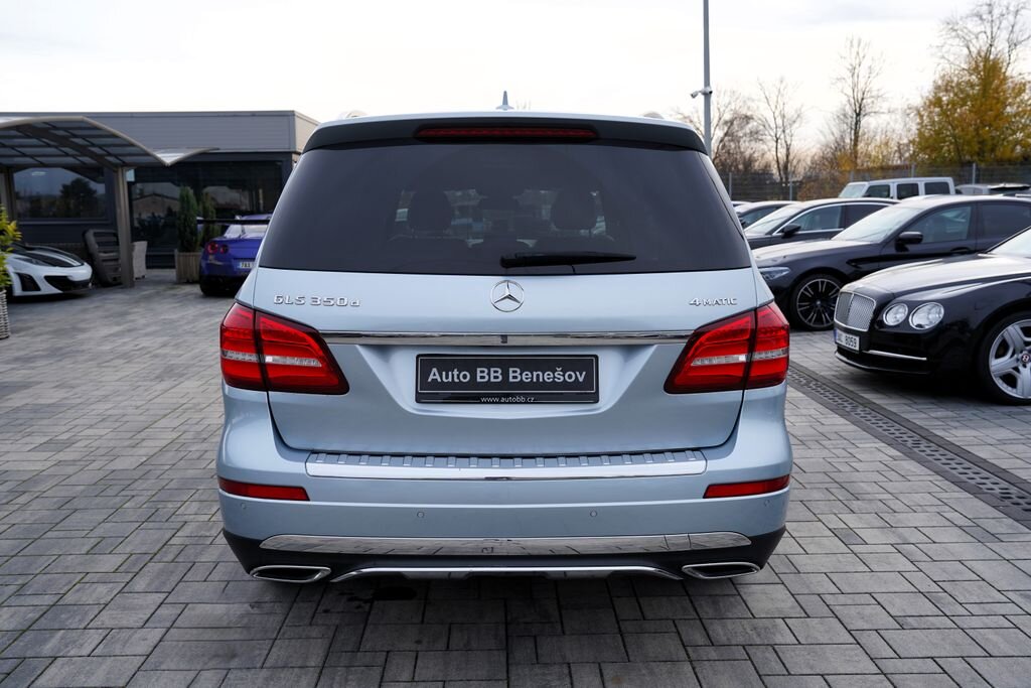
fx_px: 917
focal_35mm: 32
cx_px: 516
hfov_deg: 58.7
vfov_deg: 41.1
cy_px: 344
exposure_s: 1/125
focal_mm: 32
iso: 100
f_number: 5.6
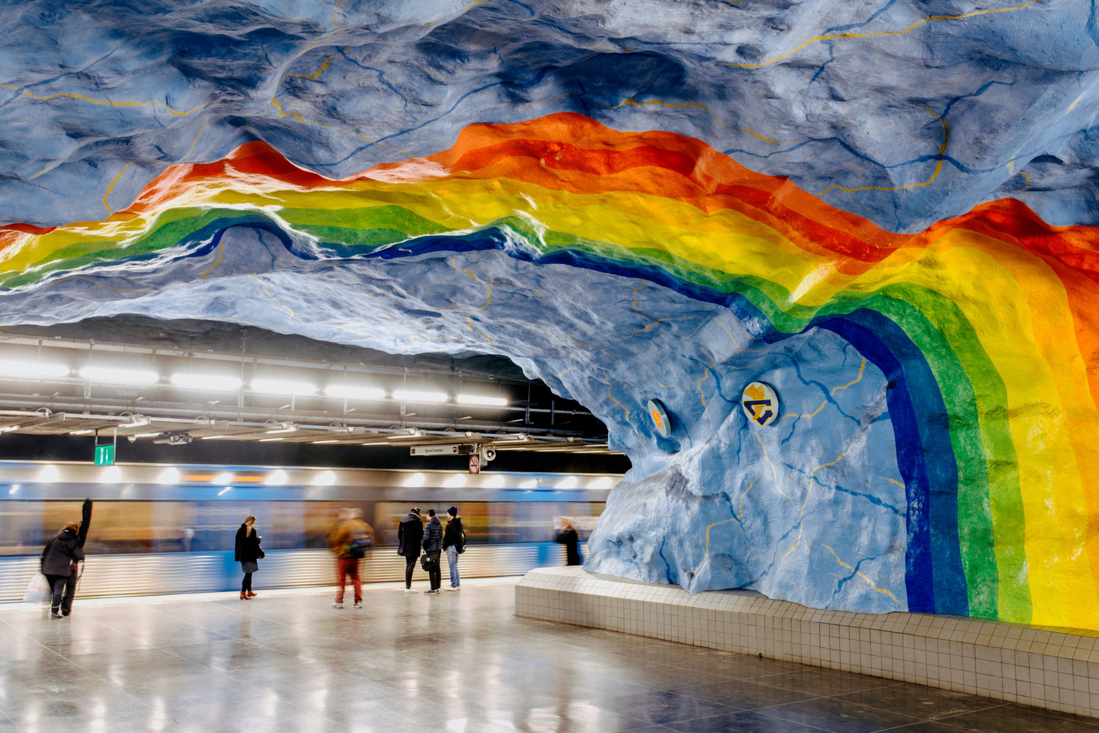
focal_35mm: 35
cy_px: 366
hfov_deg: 54.4
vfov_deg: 37.9
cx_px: 550
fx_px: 1069
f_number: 7.1
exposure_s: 1/1.67
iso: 200
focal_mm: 35
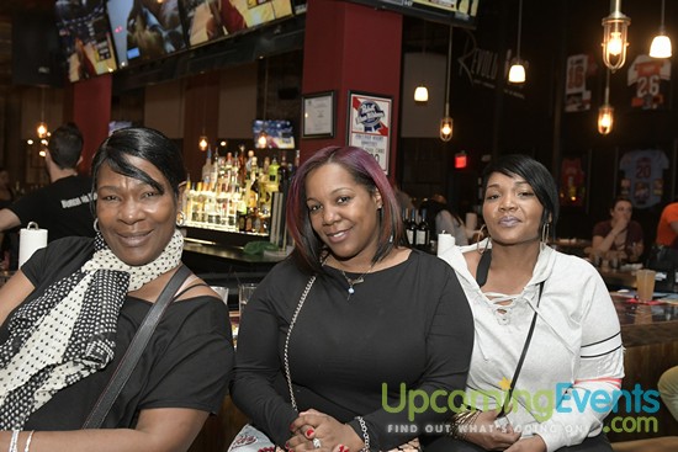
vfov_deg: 31.9
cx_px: 339
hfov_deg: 46.4
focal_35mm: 42
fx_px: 791
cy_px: 226
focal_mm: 28
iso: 2000
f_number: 4
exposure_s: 1/100
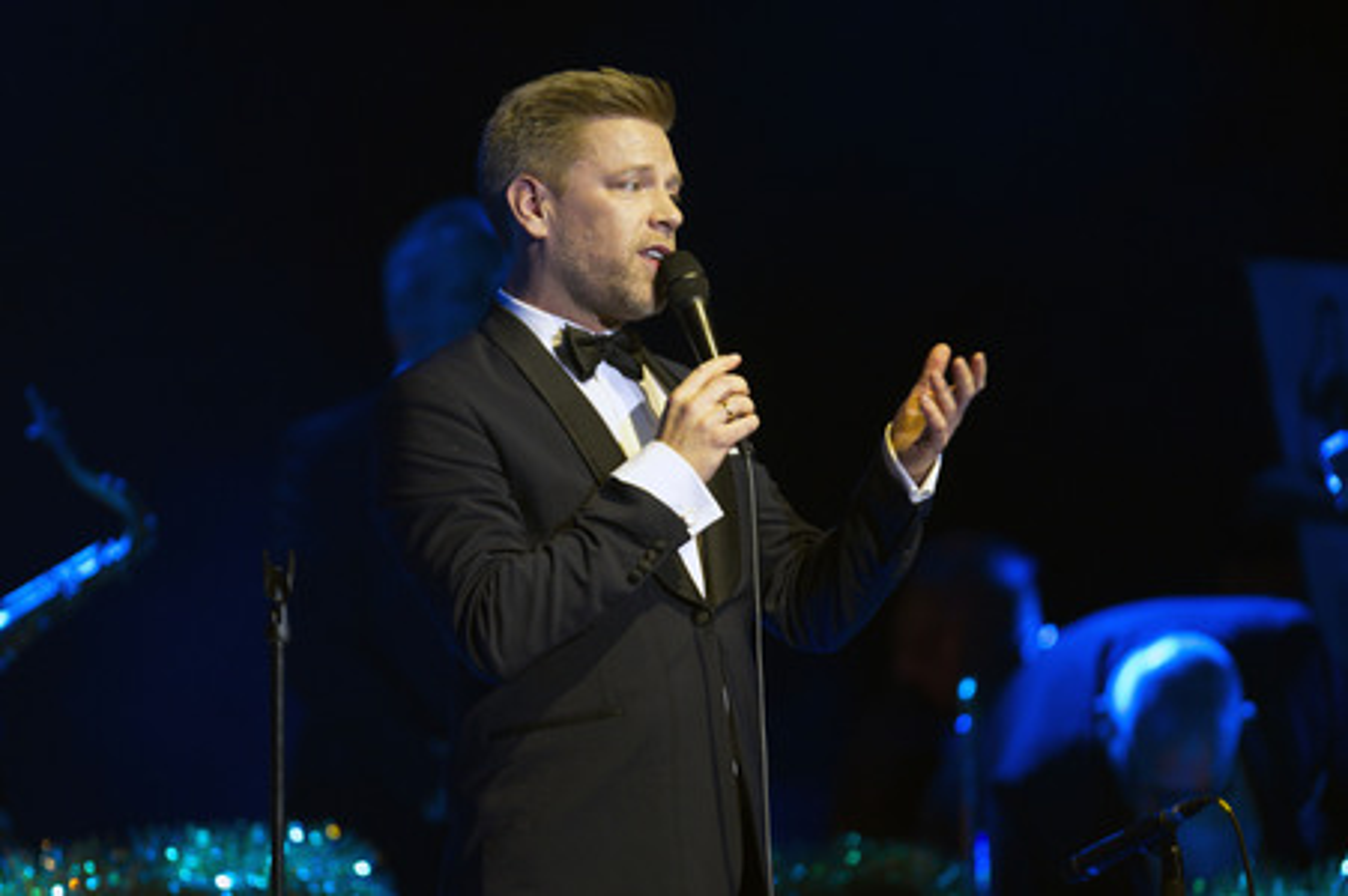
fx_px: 11225
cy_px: 448
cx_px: 674
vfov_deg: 4.6
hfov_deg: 6.9
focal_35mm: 300
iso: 1600
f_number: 2.8
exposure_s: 1/200
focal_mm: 300
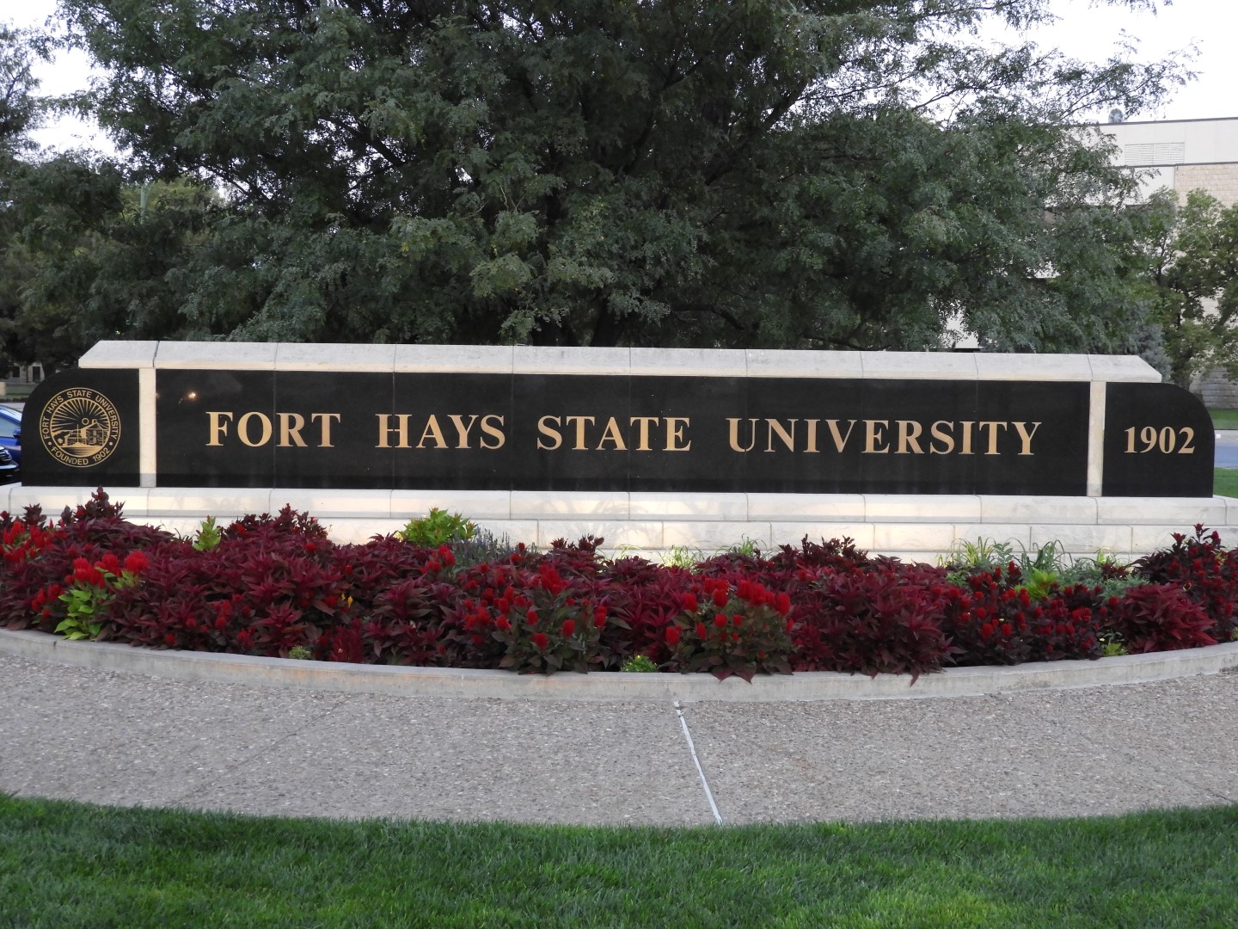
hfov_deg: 46.8
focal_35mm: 40
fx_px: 1431
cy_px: 464
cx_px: 619
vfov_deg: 36.0
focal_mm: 7.2
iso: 360
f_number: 3.8
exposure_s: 1/30
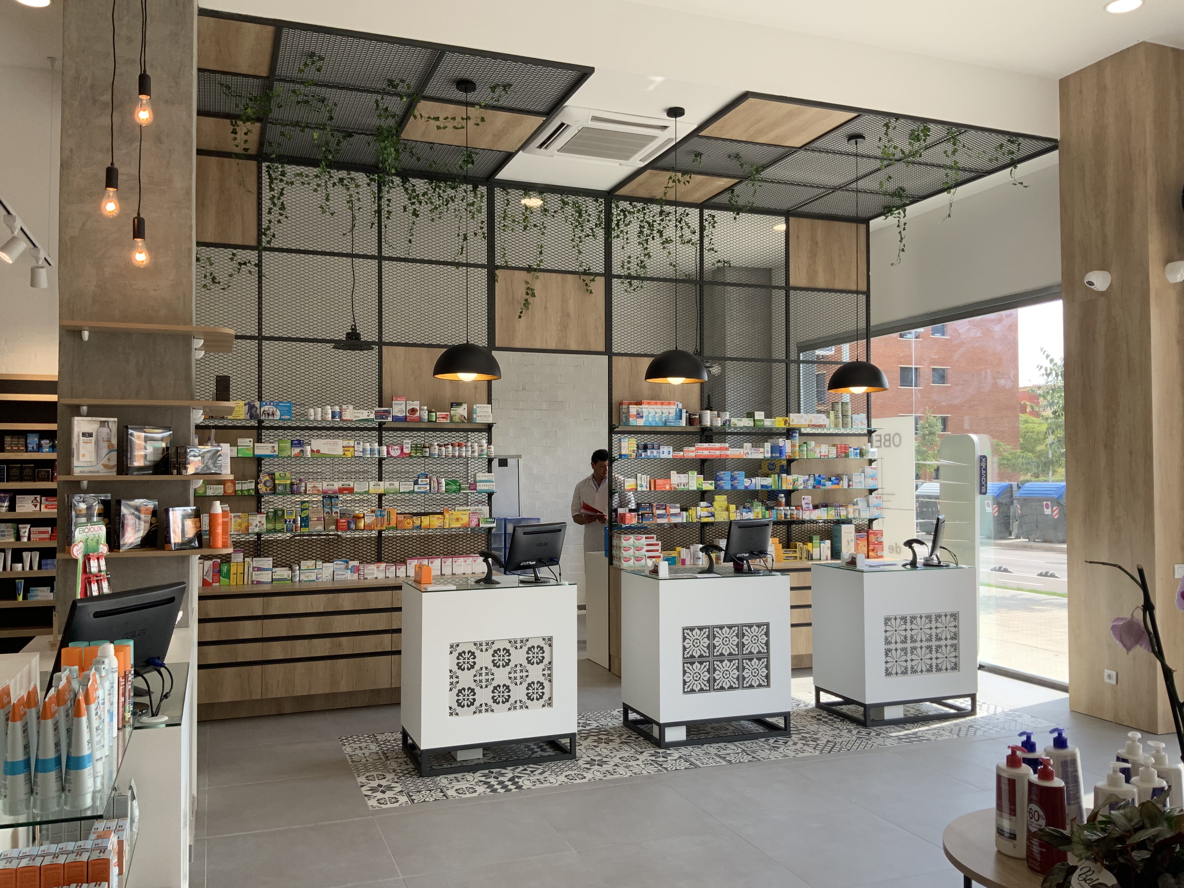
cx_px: 592
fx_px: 992
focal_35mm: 29
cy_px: 444
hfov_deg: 61.7
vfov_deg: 48.2
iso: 16
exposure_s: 1/239
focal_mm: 3
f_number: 1.8
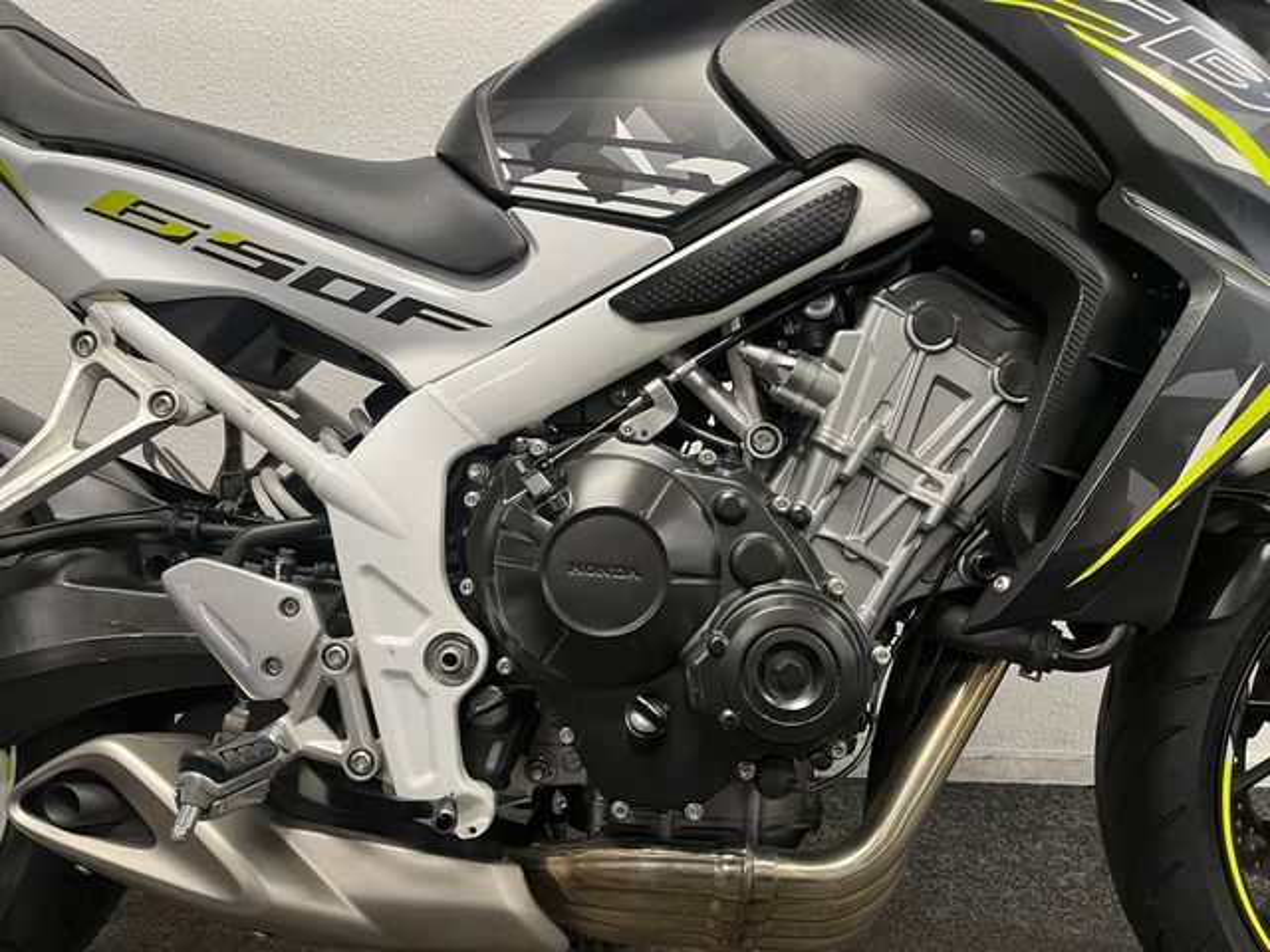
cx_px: 635
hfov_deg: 67.3
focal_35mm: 26
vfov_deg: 53.1
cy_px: 476
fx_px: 954
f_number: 1.6
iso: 125
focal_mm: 5.1
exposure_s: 1/50
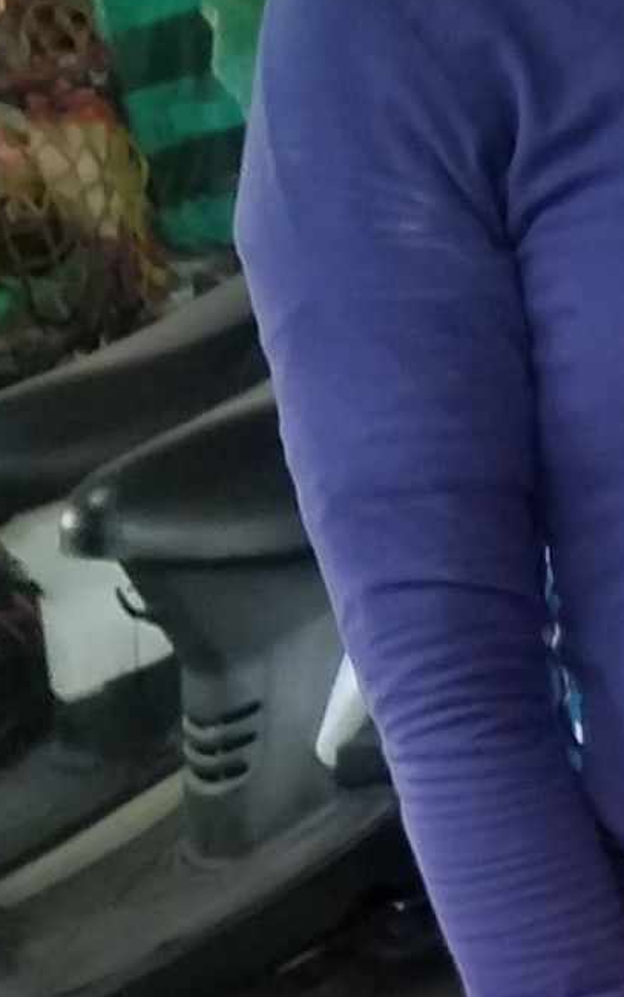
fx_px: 3071
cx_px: 1417
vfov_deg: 17.0
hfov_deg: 10.3
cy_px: 1413
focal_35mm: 113
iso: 250
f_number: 1.7
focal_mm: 4.2
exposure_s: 1/50
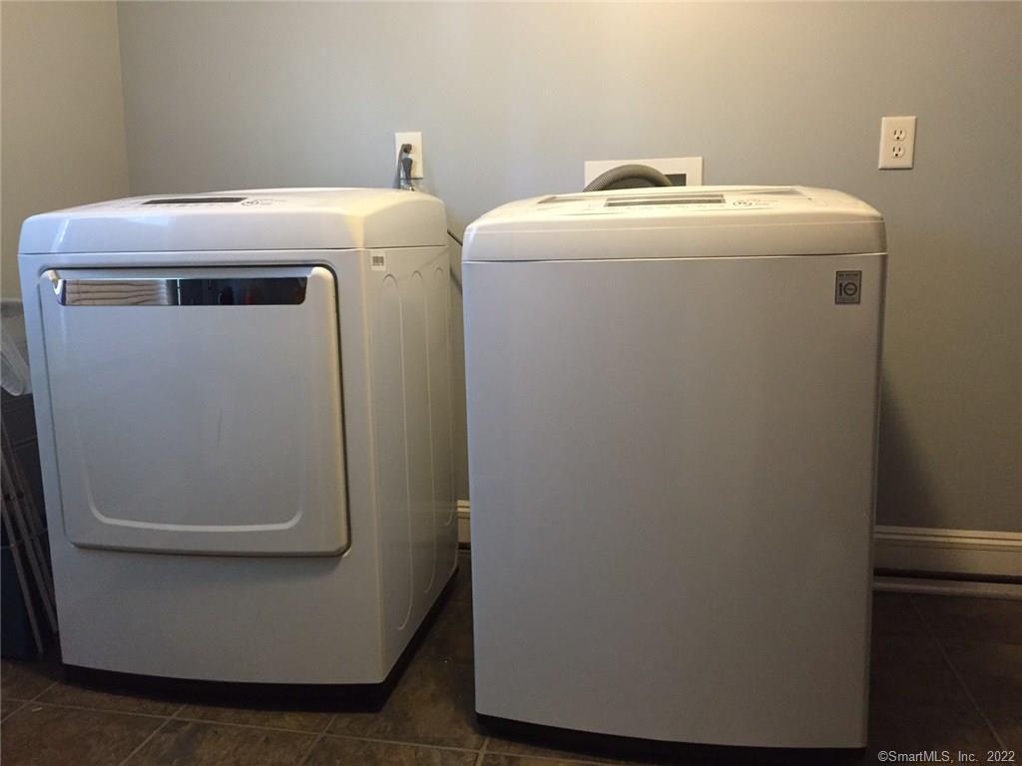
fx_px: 856
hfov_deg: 61.7
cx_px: 511
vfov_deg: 48.2
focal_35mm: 29
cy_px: 383
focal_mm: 4.15
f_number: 2.2
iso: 250
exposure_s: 1/17
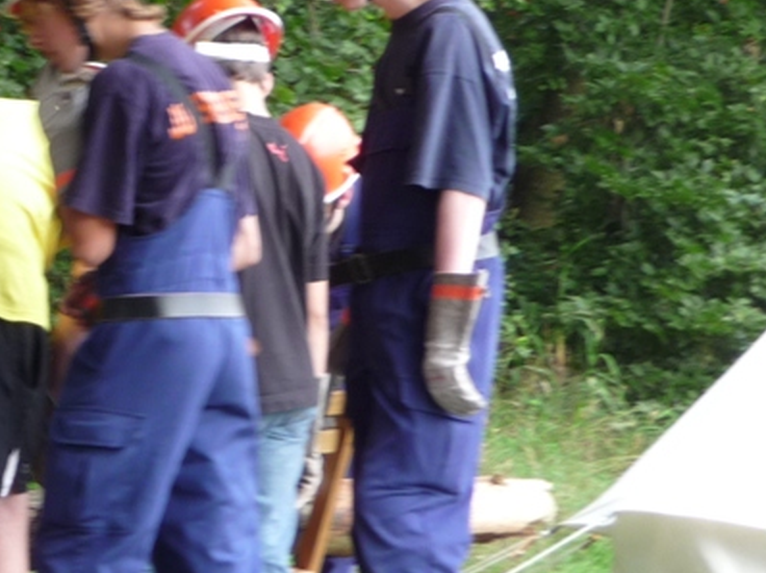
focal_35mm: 247
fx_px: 5462
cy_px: 212
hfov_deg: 7.9
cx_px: -192
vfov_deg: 6.0
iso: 100
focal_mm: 16.3
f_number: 4.7
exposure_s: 1/40
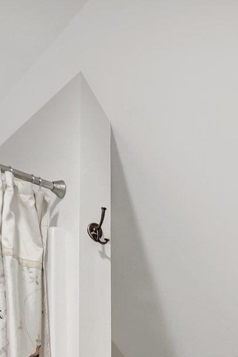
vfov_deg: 30.6
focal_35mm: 51
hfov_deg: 25.3
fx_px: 506
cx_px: 235
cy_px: 463
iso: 800
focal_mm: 7
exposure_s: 1/25
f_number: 3.2
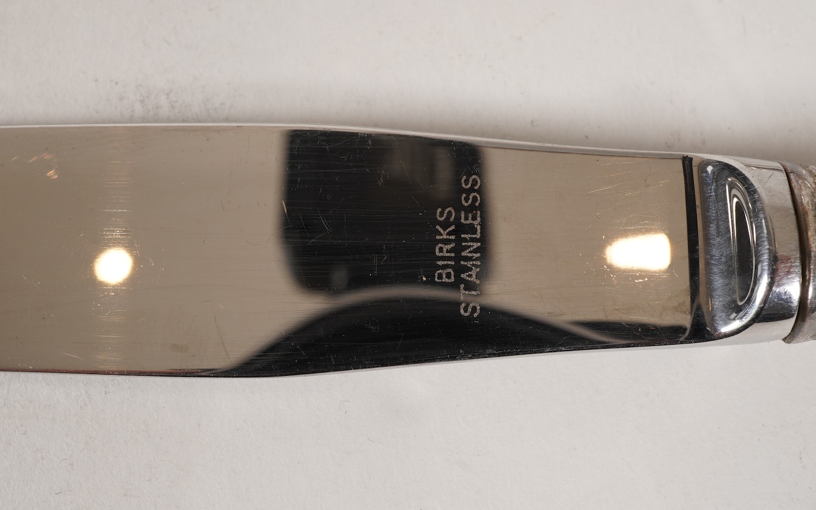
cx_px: 368
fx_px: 1134
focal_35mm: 51
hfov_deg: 39.5
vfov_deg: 25.3
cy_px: 231
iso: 400
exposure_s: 1/125
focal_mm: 30
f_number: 22
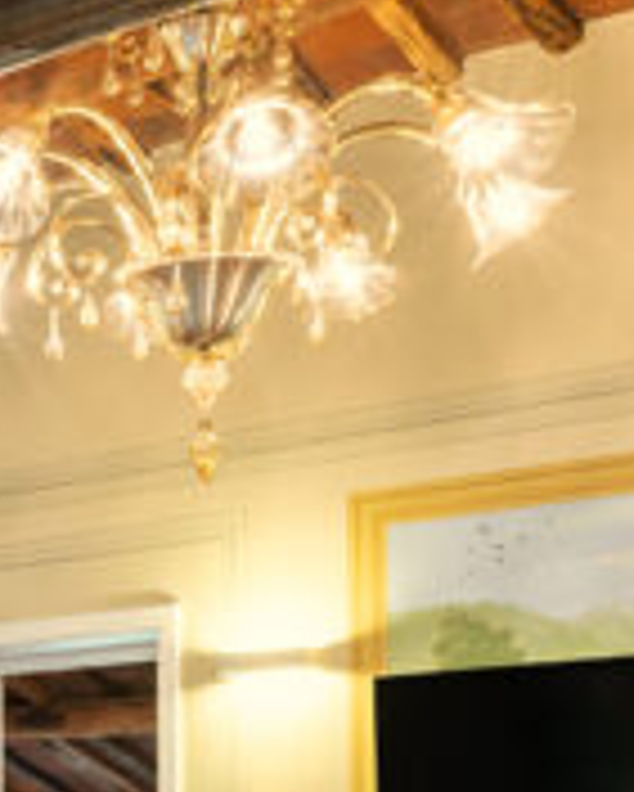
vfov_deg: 18.7
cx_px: -854
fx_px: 2250
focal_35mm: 96
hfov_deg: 12.7
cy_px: 990
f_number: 13
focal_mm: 20
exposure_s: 1/2
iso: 64
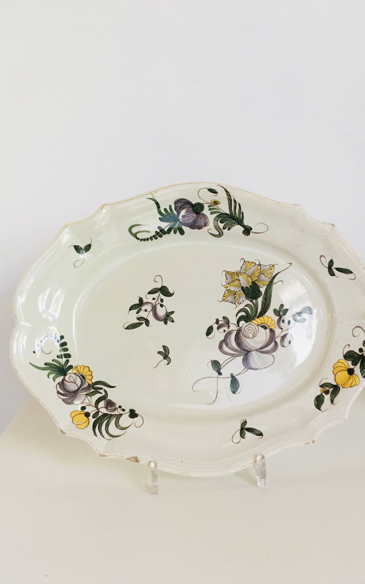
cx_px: 200
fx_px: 493
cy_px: 290
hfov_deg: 40.6
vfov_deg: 61.2
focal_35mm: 31
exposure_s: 1/33
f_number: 2.2
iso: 100
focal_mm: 4.15
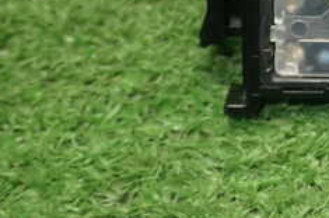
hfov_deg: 15.7
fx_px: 1141
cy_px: -53
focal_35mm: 125
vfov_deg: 10.7
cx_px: 409
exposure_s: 1/50
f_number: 3.1
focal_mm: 8.4
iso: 320
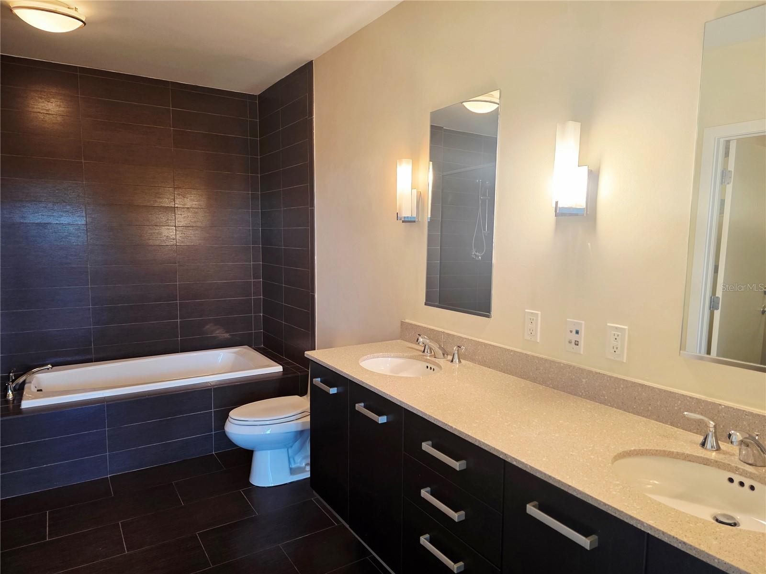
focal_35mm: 23
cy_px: 287
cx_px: 383
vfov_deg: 58.9
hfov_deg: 73.9
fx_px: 509
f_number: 1.7
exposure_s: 1/120
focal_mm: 6.3
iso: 125
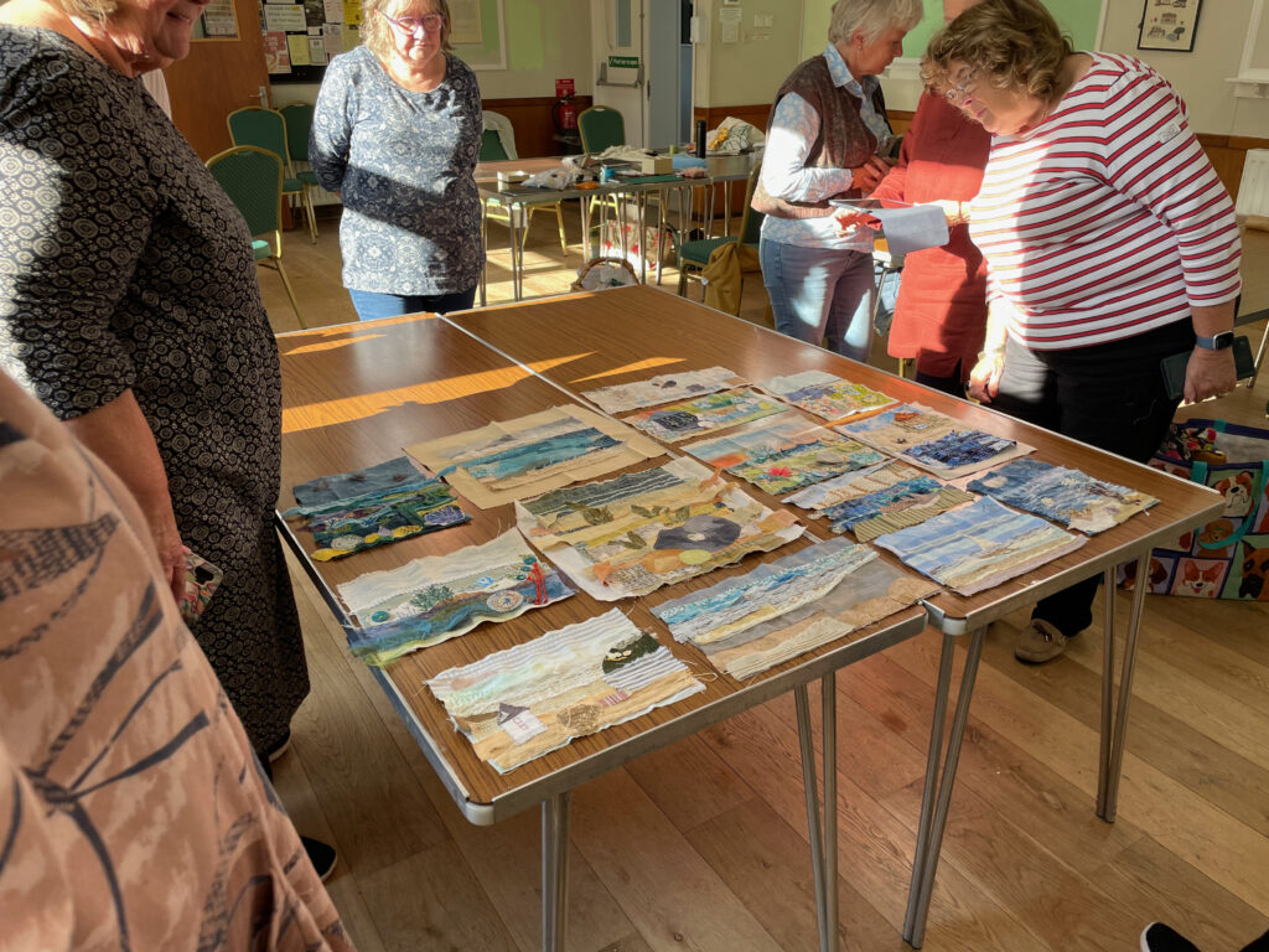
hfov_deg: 67.3
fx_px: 953
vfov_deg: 53.1
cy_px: 476
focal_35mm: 26
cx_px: 634
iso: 32
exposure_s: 1/136
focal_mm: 4.2
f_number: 1.6
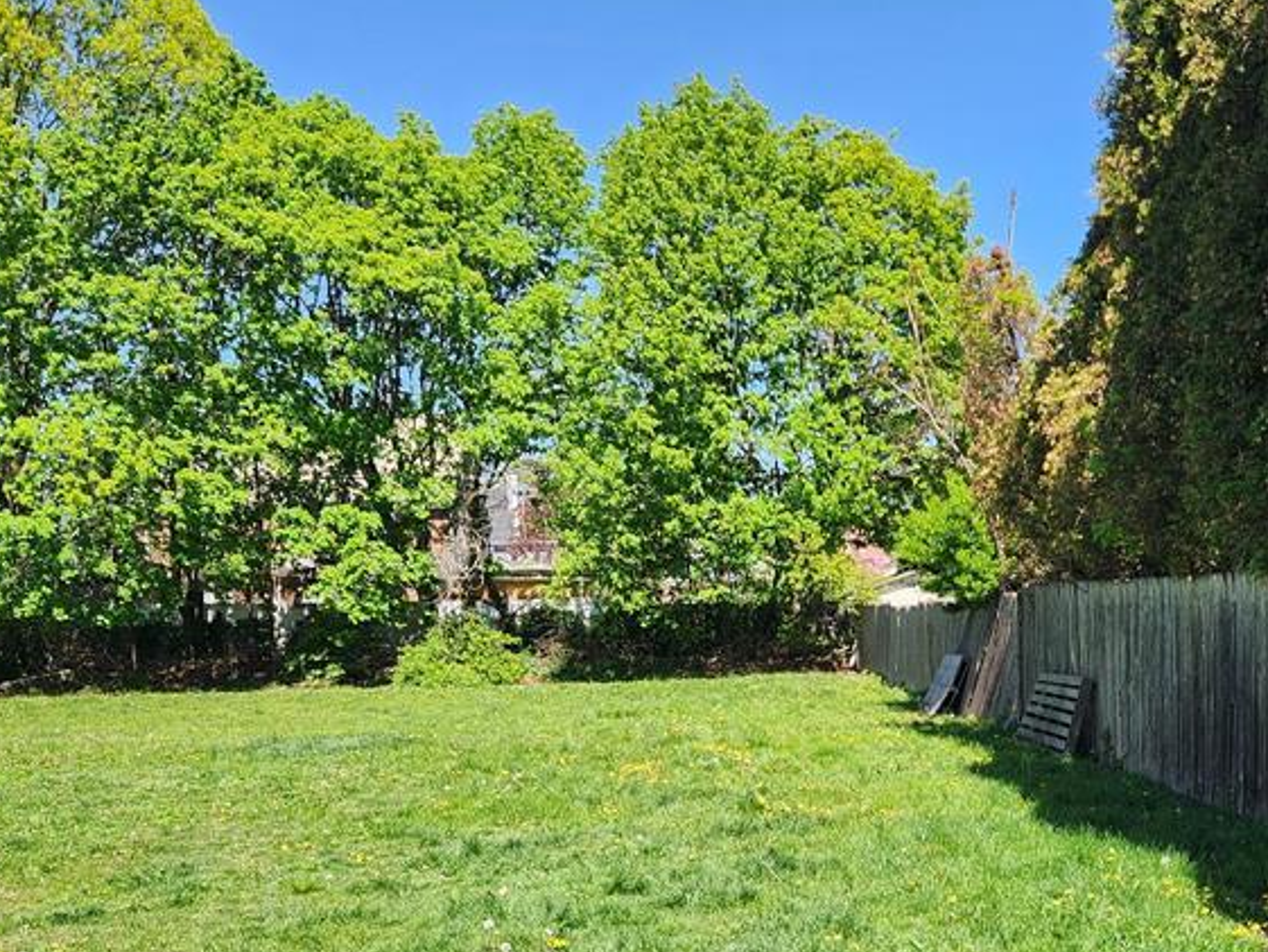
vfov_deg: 33.5
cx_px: 800
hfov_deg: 44.4
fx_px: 1539
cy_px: 735
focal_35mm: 42
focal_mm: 5.4
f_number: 1.8
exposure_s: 1/756
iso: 20
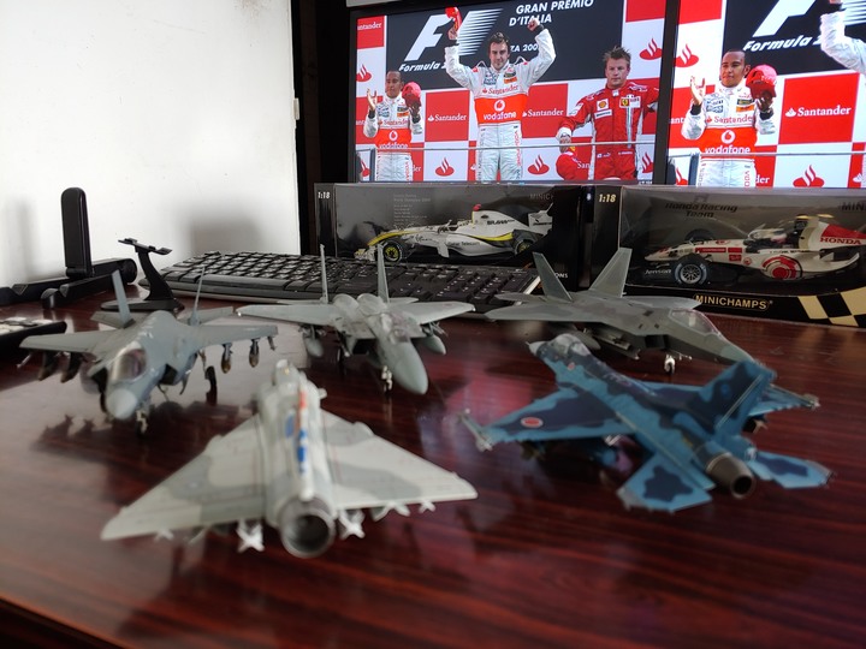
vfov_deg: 54.9
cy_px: 324
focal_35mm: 25
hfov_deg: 69.4
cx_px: 433
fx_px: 625
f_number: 1.5
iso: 100
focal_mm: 4.23
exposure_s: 1/40
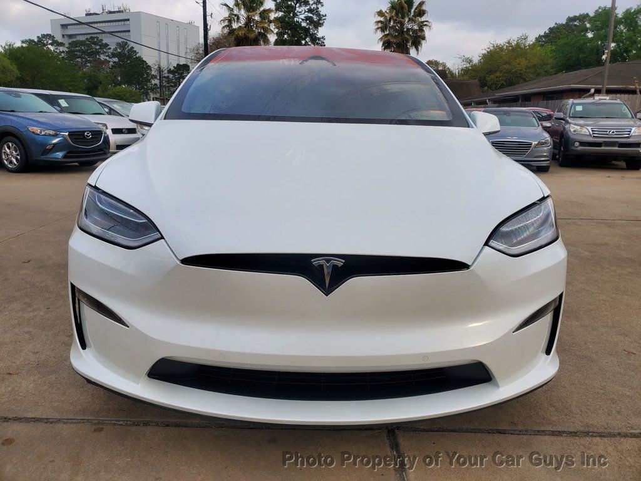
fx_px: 481
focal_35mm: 26
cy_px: 240
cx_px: 320
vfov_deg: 53.1
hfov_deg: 67.3
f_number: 2.4
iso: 50
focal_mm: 4.3
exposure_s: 1/504
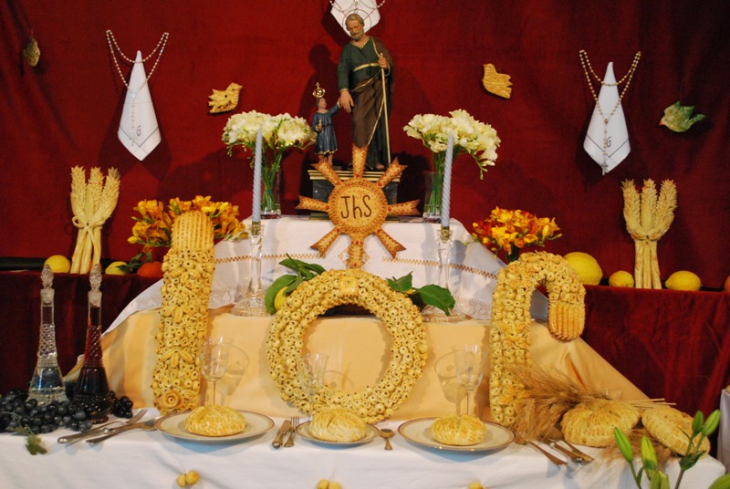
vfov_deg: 30.9
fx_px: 883
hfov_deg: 44.9
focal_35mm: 44
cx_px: 365
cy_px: 244
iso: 1250
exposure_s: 1/30
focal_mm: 29
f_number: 4.8
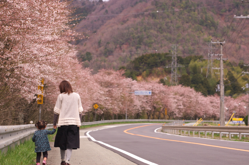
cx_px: 124
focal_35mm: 168
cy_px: 82
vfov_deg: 8.1
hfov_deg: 12.2
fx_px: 1161
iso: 200
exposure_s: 1/640
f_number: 5.6
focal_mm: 112
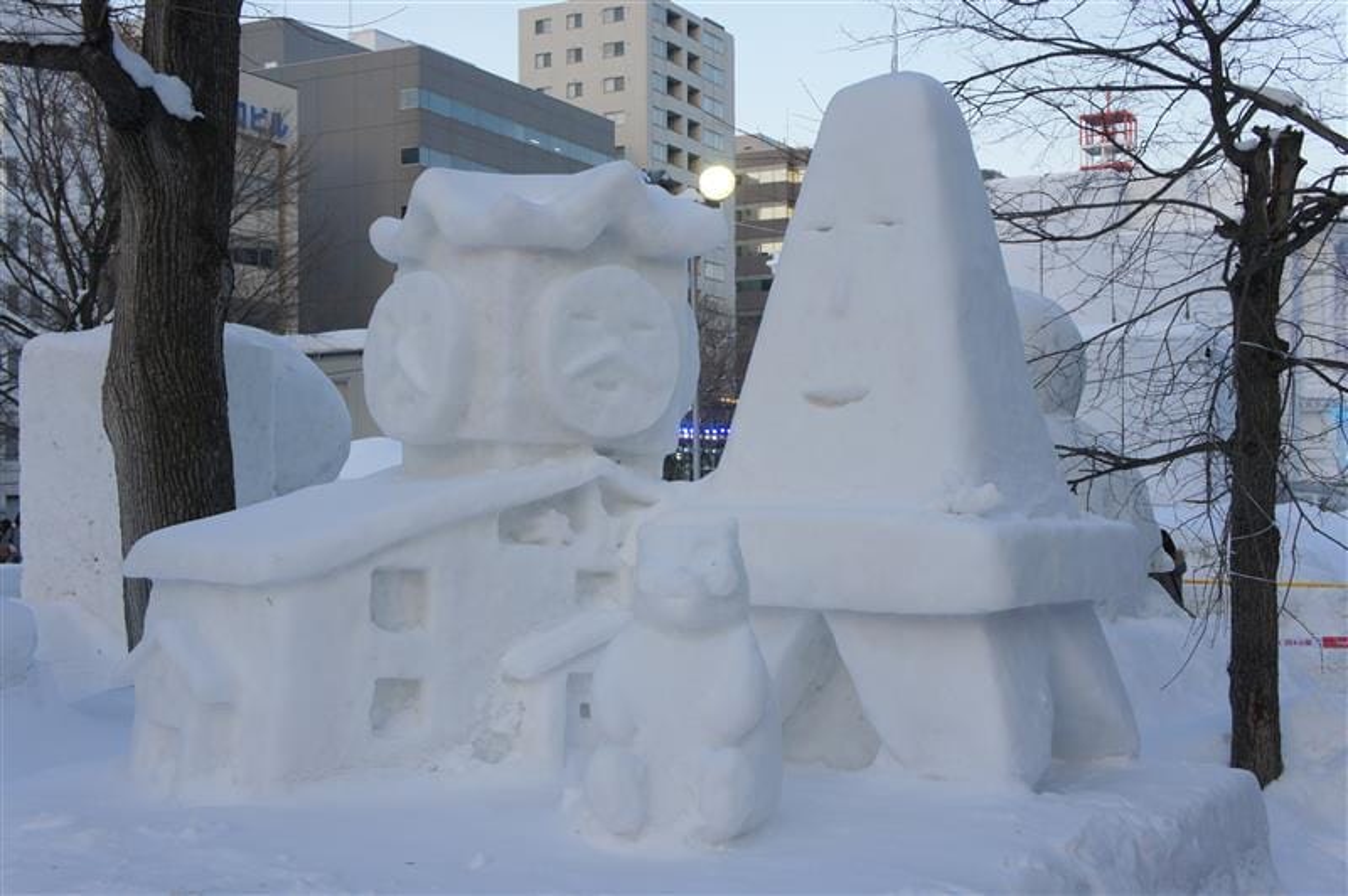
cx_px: 674
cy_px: 448
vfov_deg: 31.1
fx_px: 1609
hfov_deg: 45.5
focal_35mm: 43
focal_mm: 29
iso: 200
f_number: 6.3
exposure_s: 1/125
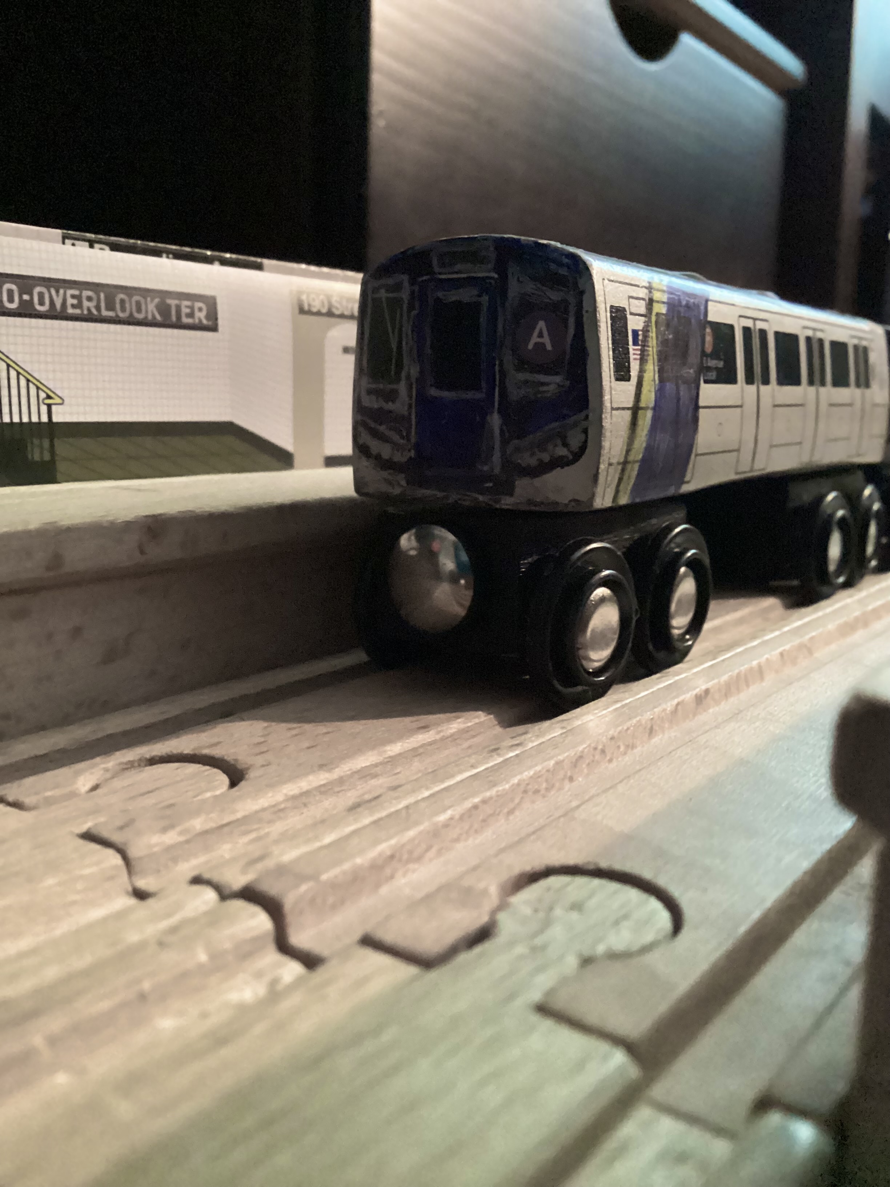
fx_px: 1063
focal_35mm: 31
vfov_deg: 58.4
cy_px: 594
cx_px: 445
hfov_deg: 45.4
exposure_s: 1/15
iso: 800
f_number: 2.4
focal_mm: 3.3
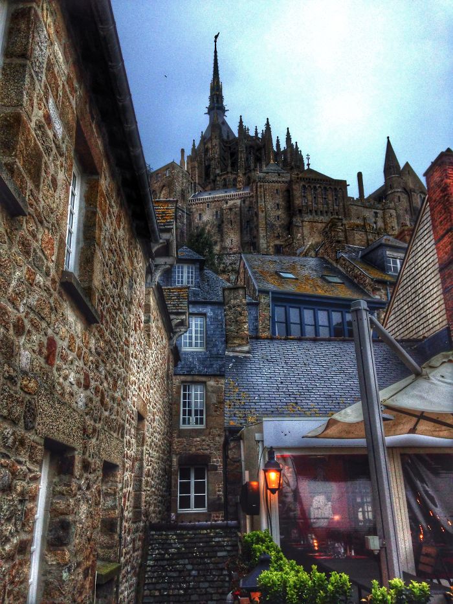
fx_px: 576
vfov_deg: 55.3
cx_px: 226
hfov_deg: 43.0
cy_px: 302
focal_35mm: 33
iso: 80
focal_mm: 4.12
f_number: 2.4
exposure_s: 1/120
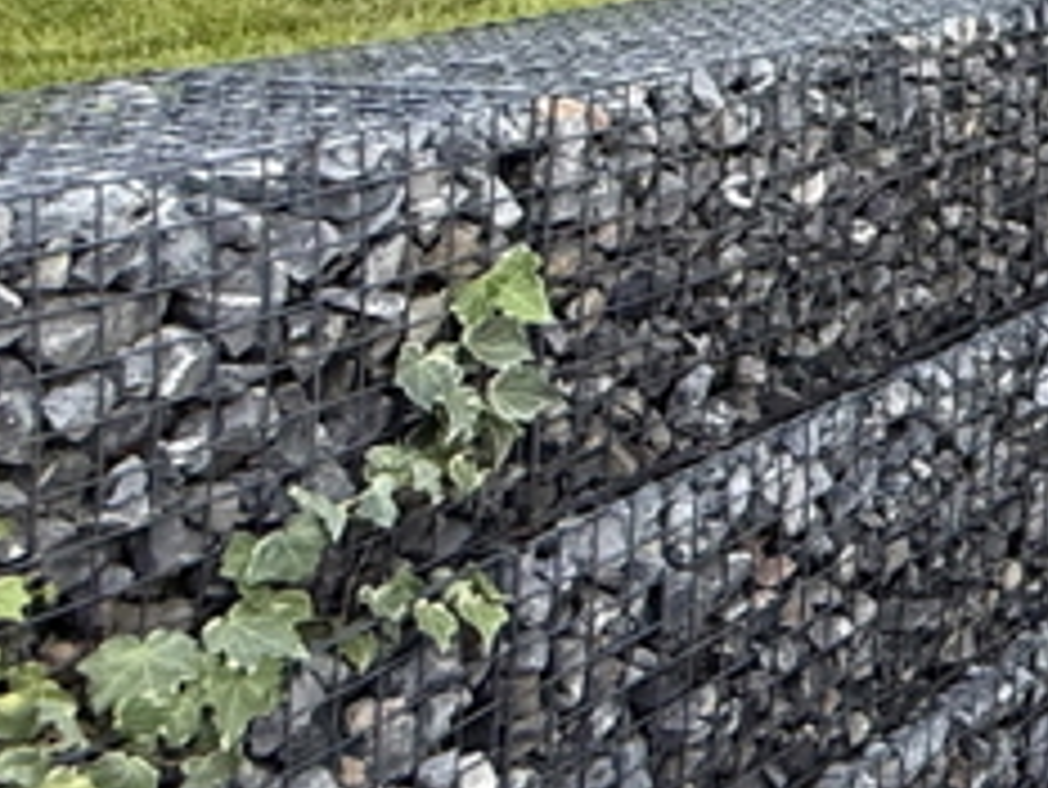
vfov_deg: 18.8
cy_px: -275
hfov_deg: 17.9
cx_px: 2136
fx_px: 2181
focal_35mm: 72
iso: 50
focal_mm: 2.22
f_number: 2.2
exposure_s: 1/106
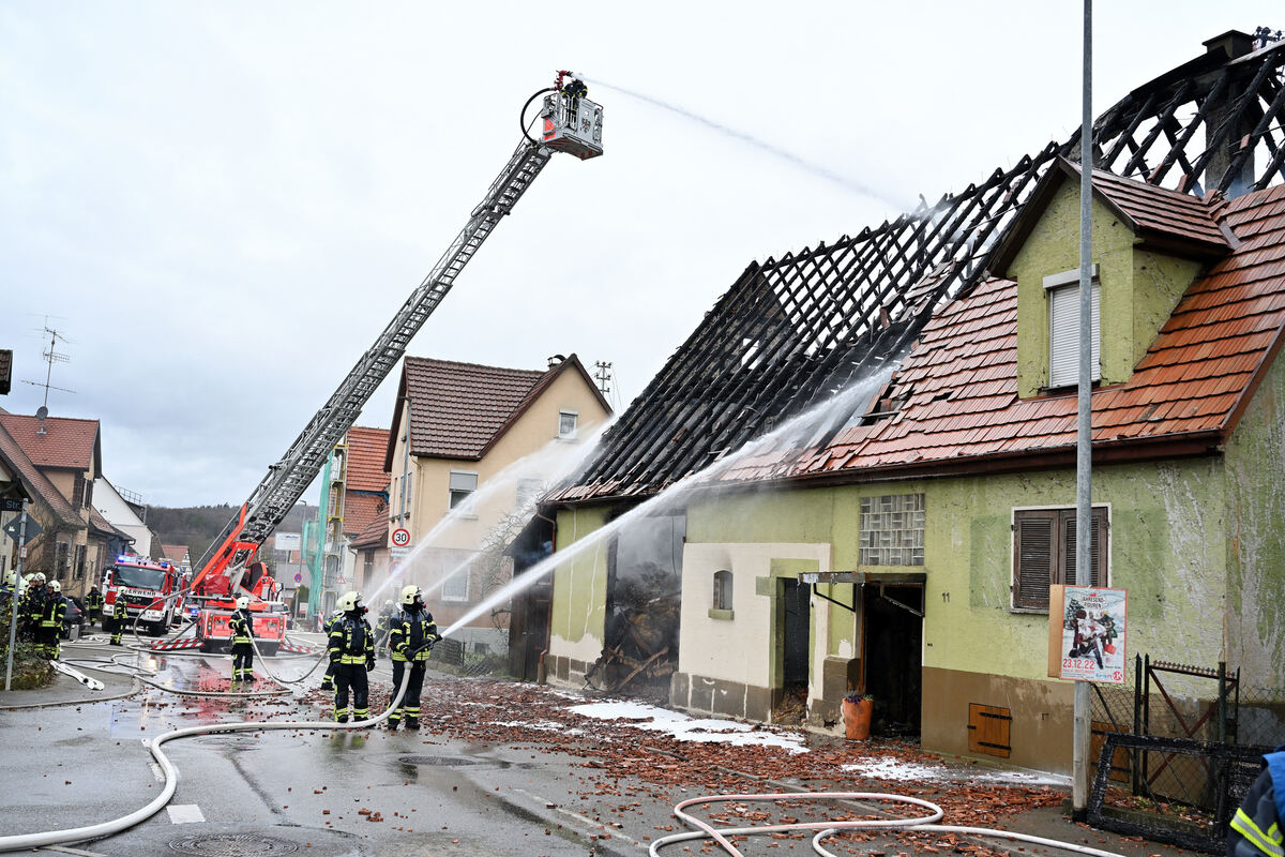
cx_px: 642
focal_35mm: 34
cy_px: 428
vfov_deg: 39.4
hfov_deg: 56.5
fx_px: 1196
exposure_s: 1/1600
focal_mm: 33.5
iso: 800
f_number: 4.5
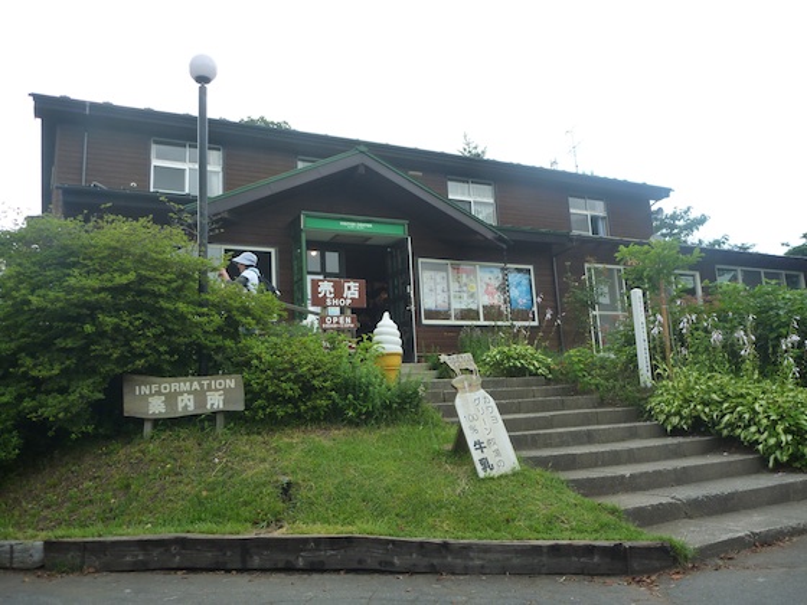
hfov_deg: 63.4
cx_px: 404
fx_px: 653
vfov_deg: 49.7
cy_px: 302
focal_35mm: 28
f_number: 3.3
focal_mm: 4.9
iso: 125
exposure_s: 1/160
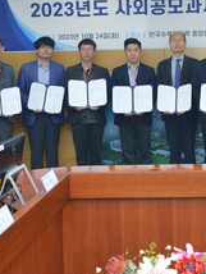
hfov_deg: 18.7
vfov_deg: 24.8
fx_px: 618
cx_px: 180
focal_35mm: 78
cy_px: 78
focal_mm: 29
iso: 1000
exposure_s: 1/60
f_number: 6.3
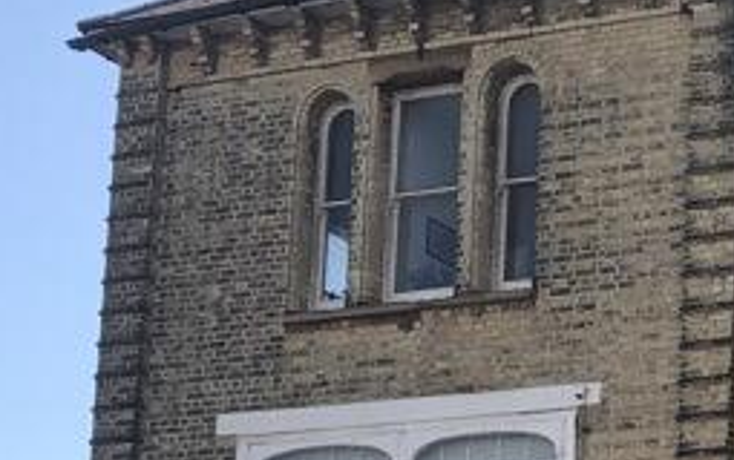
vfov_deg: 10.7
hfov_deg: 16.4
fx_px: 2383
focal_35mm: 119
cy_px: 676
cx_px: 996
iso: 20
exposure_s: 1/1066
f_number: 1.8
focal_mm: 3.99
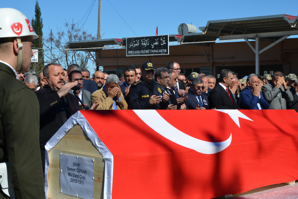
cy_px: 99
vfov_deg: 19.9
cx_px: 150
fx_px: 567
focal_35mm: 69
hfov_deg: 29.4
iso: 200
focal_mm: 45
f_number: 10
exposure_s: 1/400
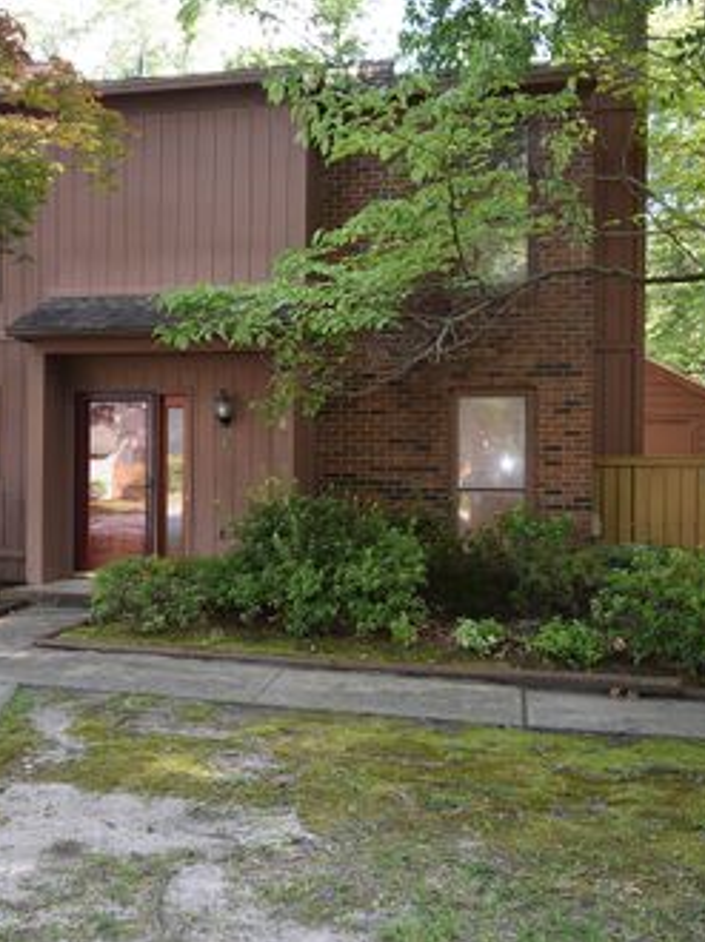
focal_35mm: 35
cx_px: 271
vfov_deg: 52.7
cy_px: 472
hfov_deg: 40.4
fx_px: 952
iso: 400
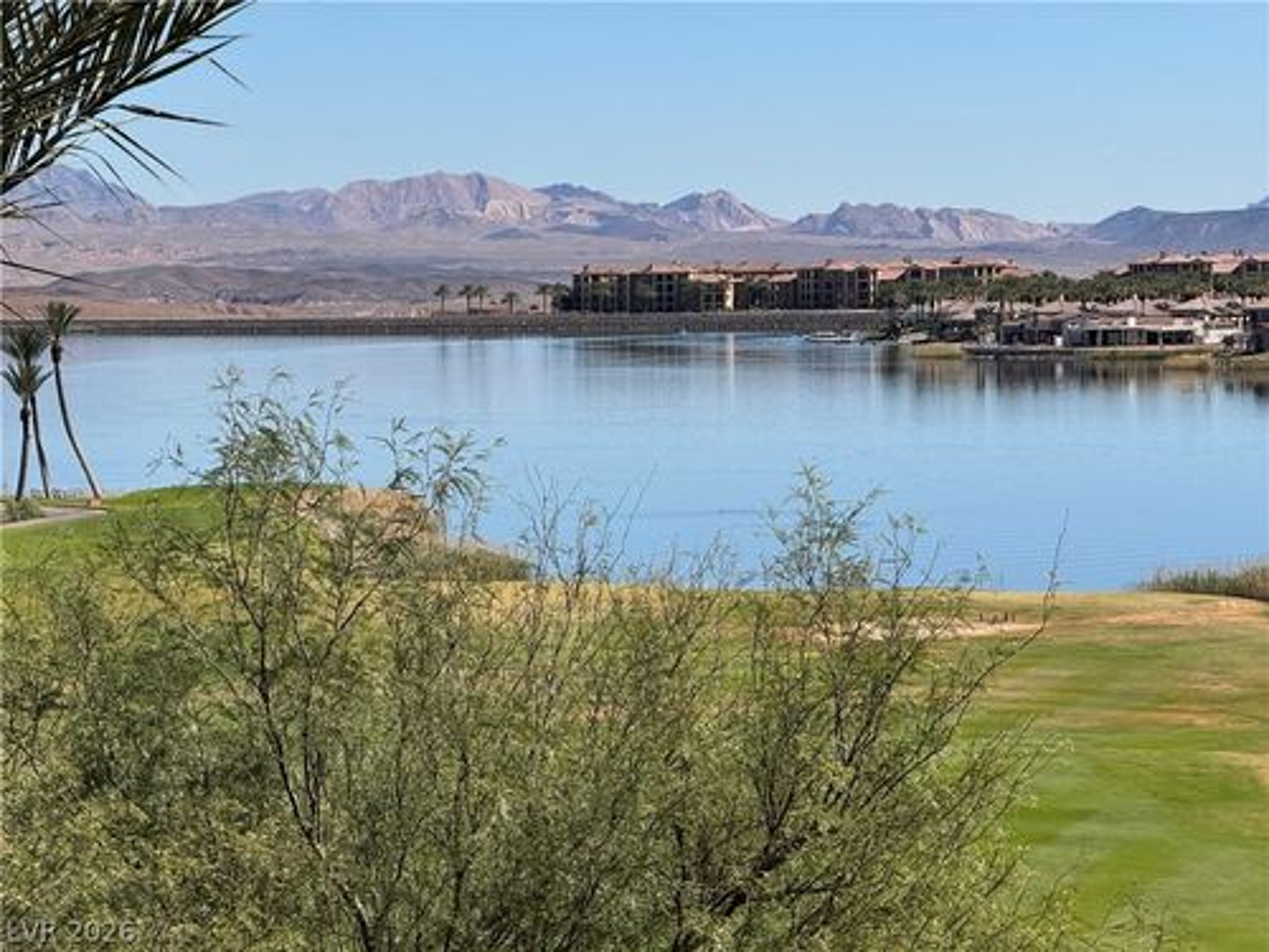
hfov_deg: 16.4
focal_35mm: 120
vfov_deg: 12.3
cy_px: 476
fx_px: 4399
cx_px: 634
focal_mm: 15.66
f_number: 2.8
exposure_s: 1/2146
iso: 50
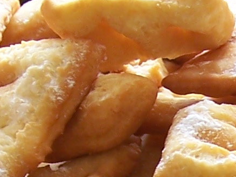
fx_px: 1363
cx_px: 289
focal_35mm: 200
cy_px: 310
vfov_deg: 7.2
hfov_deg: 9.7
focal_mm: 6.3
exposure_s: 1/30
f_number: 2.8
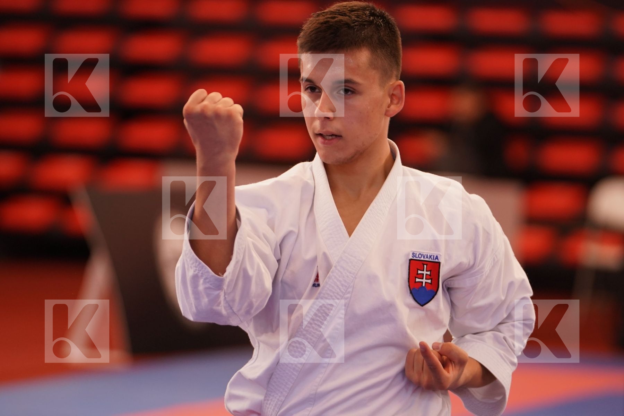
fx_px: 4489
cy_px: 208
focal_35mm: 259
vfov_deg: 5.3
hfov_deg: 8.0
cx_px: 312
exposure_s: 1/500
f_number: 2.8
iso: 800
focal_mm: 173
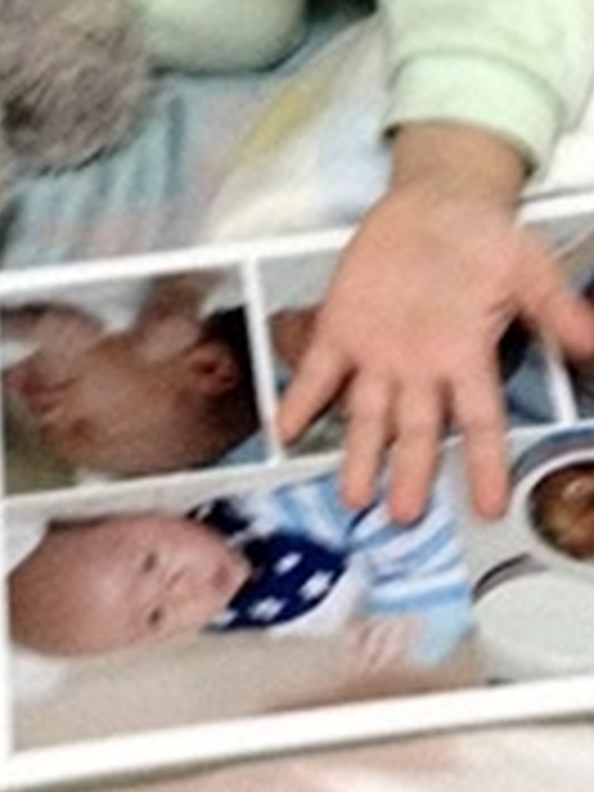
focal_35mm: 139
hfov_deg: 10.5
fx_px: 3180
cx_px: -146
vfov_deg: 13.8
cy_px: -158
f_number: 2.4
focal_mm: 4.28
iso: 320
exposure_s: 1/20
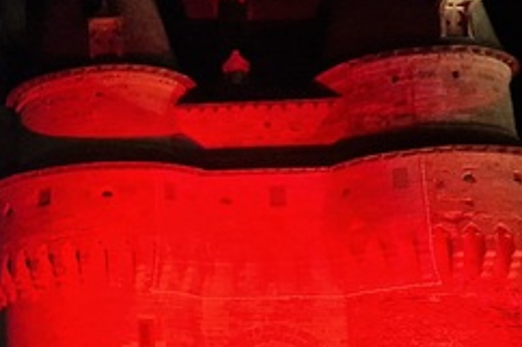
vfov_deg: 13.8
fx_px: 1434
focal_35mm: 99
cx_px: -201
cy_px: 241
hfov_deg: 18.8
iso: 500
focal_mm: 5.4
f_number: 1.8
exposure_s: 1/33
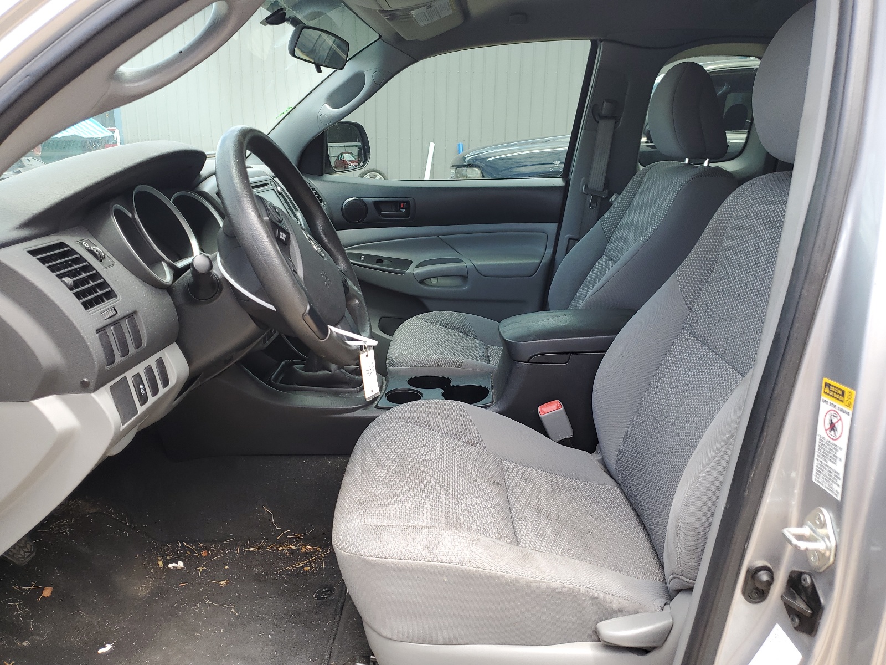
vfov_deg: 53.1
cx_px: 443
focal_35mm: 26
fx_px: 665
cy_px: 332
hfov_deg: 67.3
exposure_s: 1/294
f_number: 1.5
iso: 50
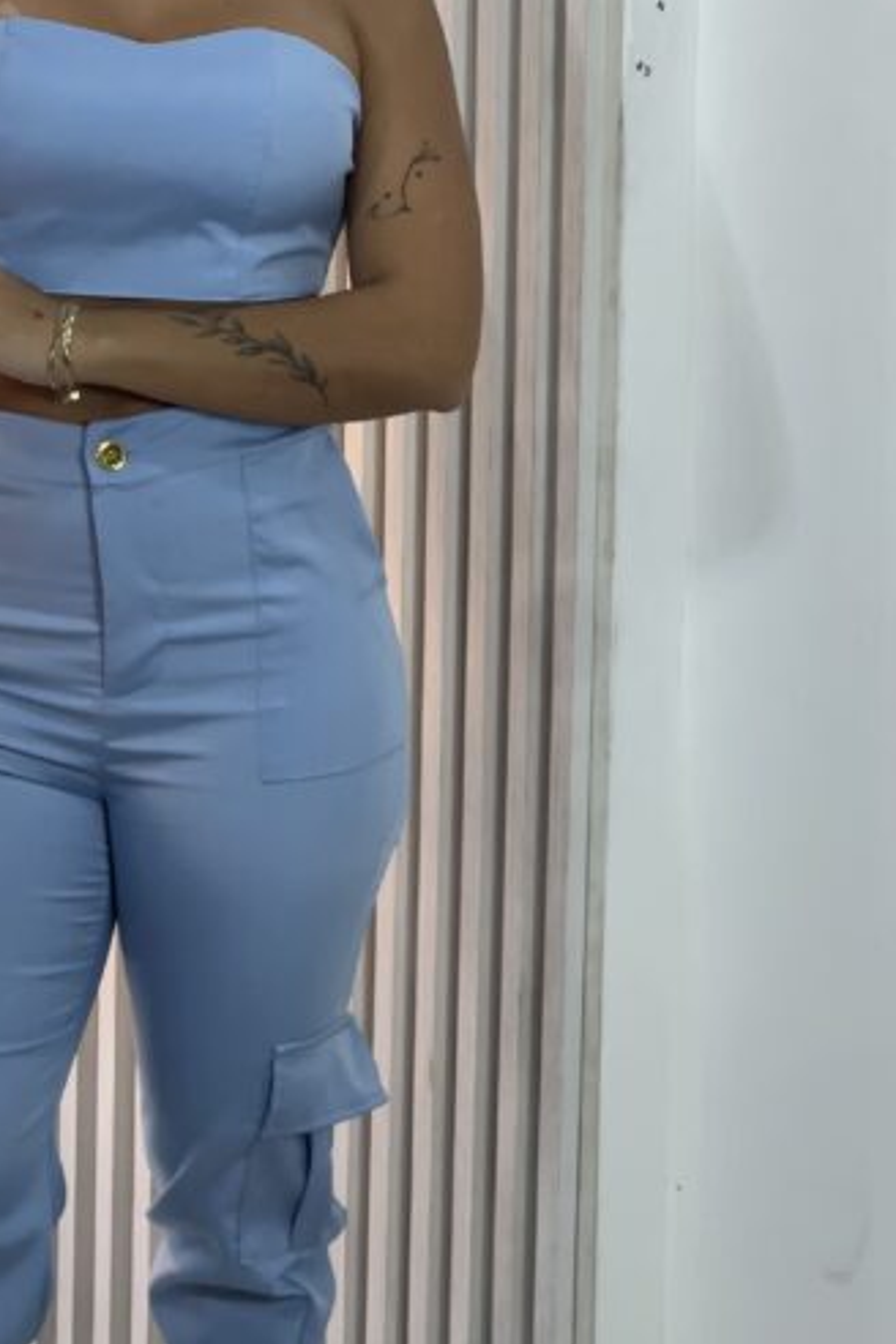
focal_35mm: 152
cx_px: 148
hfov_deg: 9.0
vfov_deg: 13.5
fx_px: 5674
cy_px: 630
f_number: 2.8
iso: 64
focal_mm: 9
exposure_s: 1/120
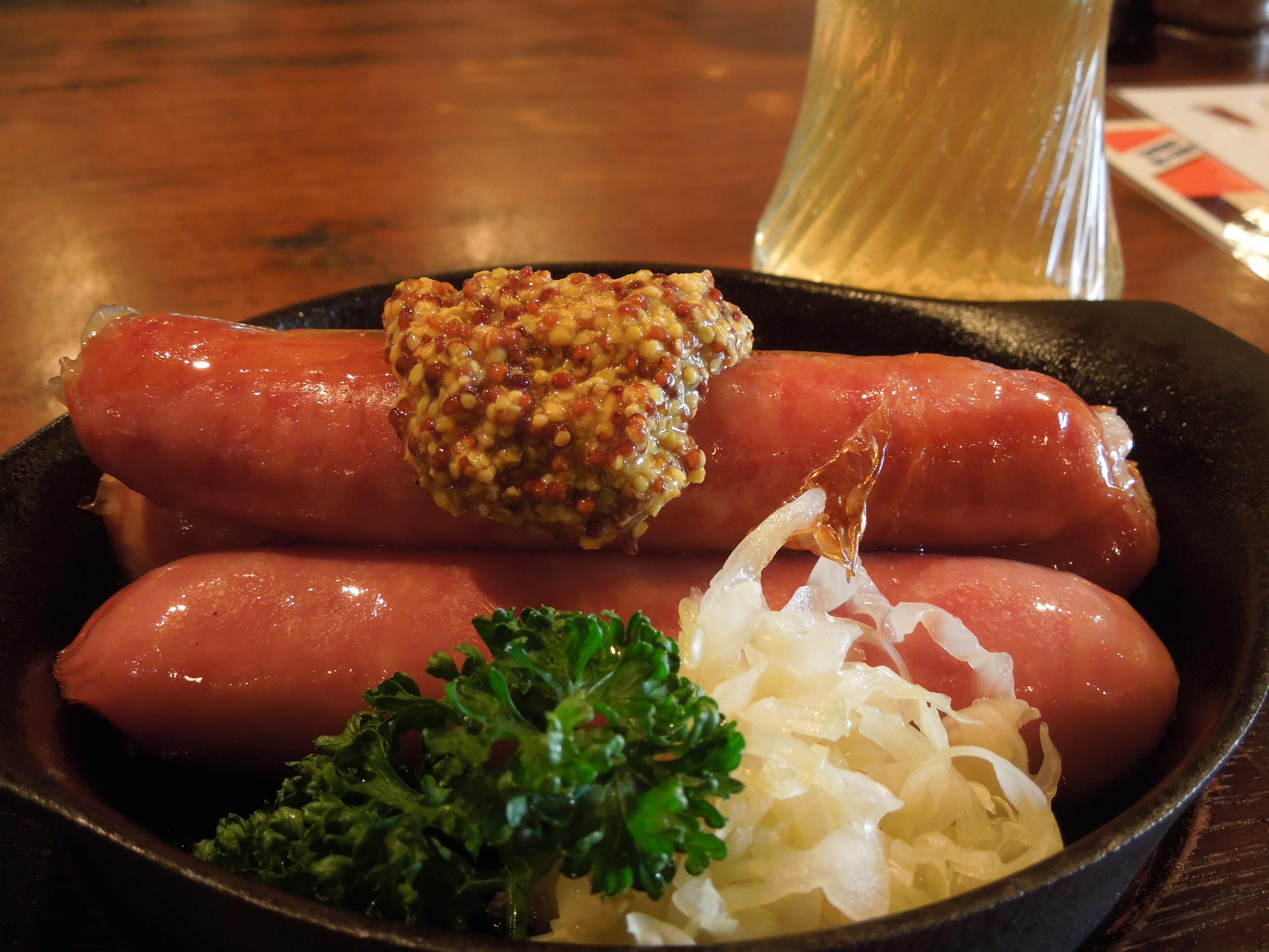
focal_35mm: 43
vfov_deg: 33.6
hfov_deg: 43.9
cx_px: 634
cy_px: 476
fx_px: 1576
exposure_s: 1/13
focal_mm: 7.8
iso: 400
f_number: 3.9
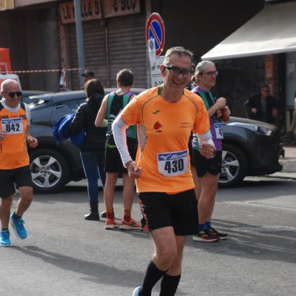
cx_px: 148
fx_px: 1296
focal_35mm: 134
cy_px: 192
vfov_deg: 13.0
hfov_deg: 13.0
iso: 1000
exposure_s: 1/1000
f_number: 5.6
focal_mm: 70
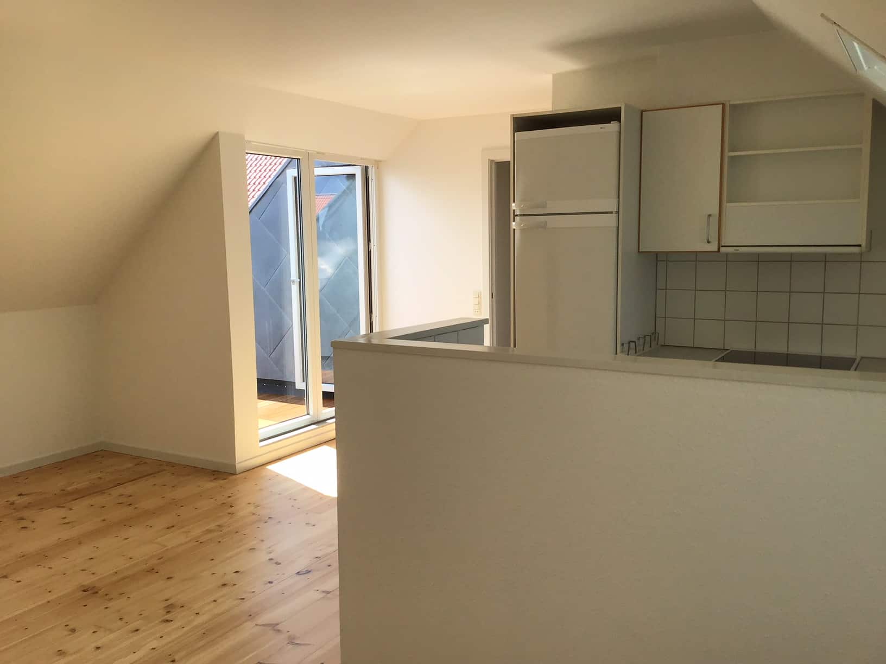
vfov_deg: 45.4
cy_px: 332
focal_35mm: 31
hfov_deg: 58.4
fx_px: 793
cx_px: 443
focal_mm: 3.3
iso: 25
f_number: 2.4
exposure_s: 1/319
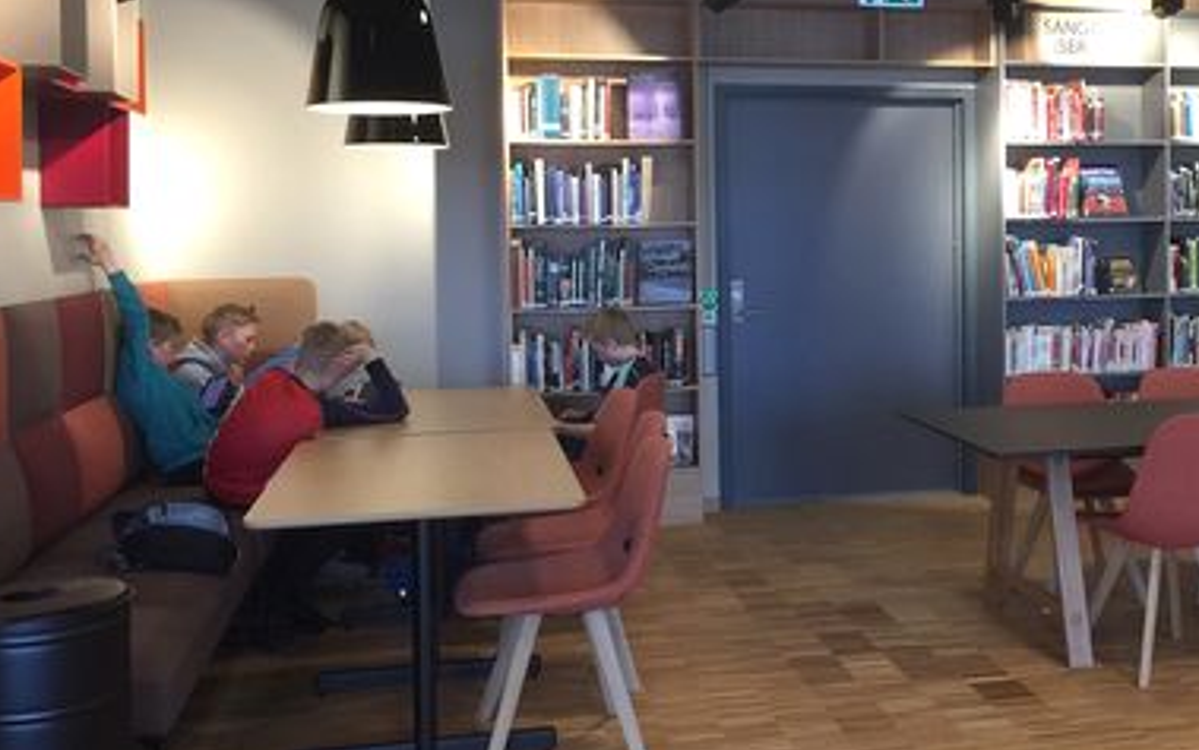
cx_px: 843
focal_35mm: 45
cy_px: 288
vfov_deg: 28.5
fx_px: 1471
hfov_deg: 43.4
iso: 64
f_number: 2.2
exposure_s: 1/33
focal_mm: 4.15
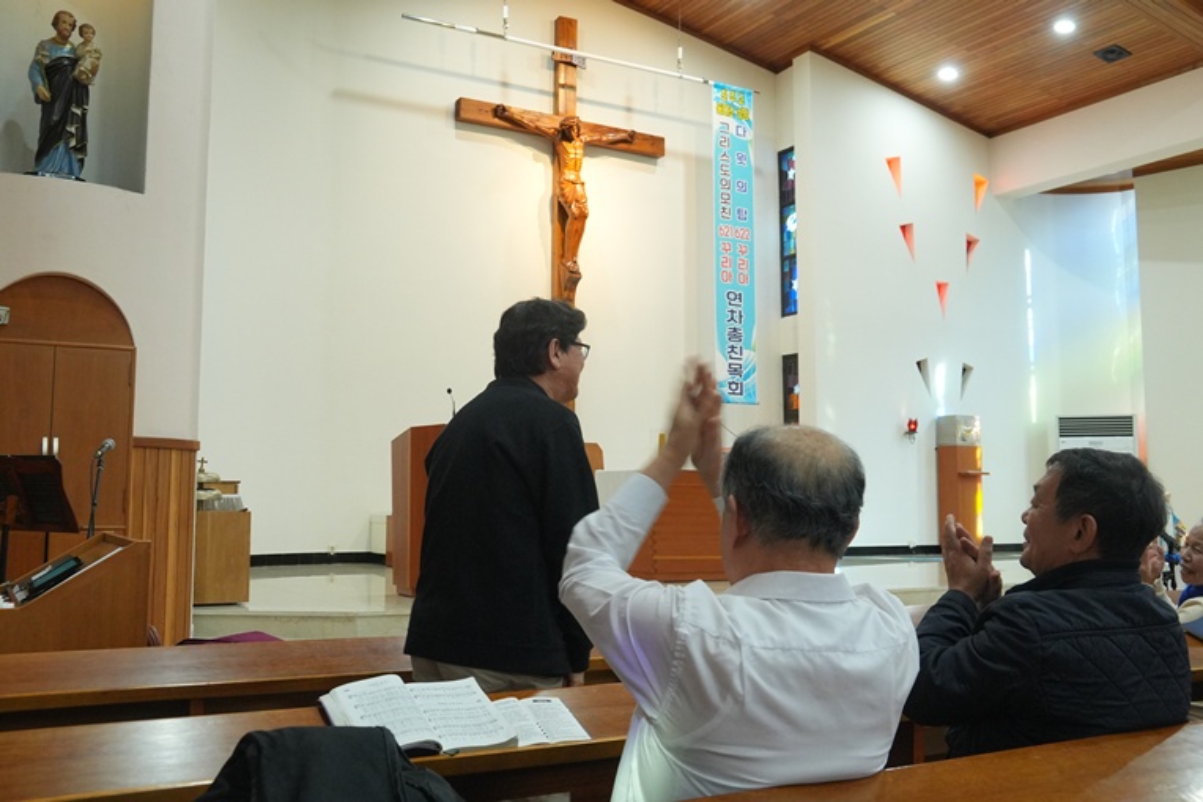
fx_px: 1102
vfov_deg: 40.0
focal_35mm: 33
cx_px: 602
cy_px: 401
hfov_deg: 57.2
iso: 2500
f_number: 6.3
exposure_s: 1/100
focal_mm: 22
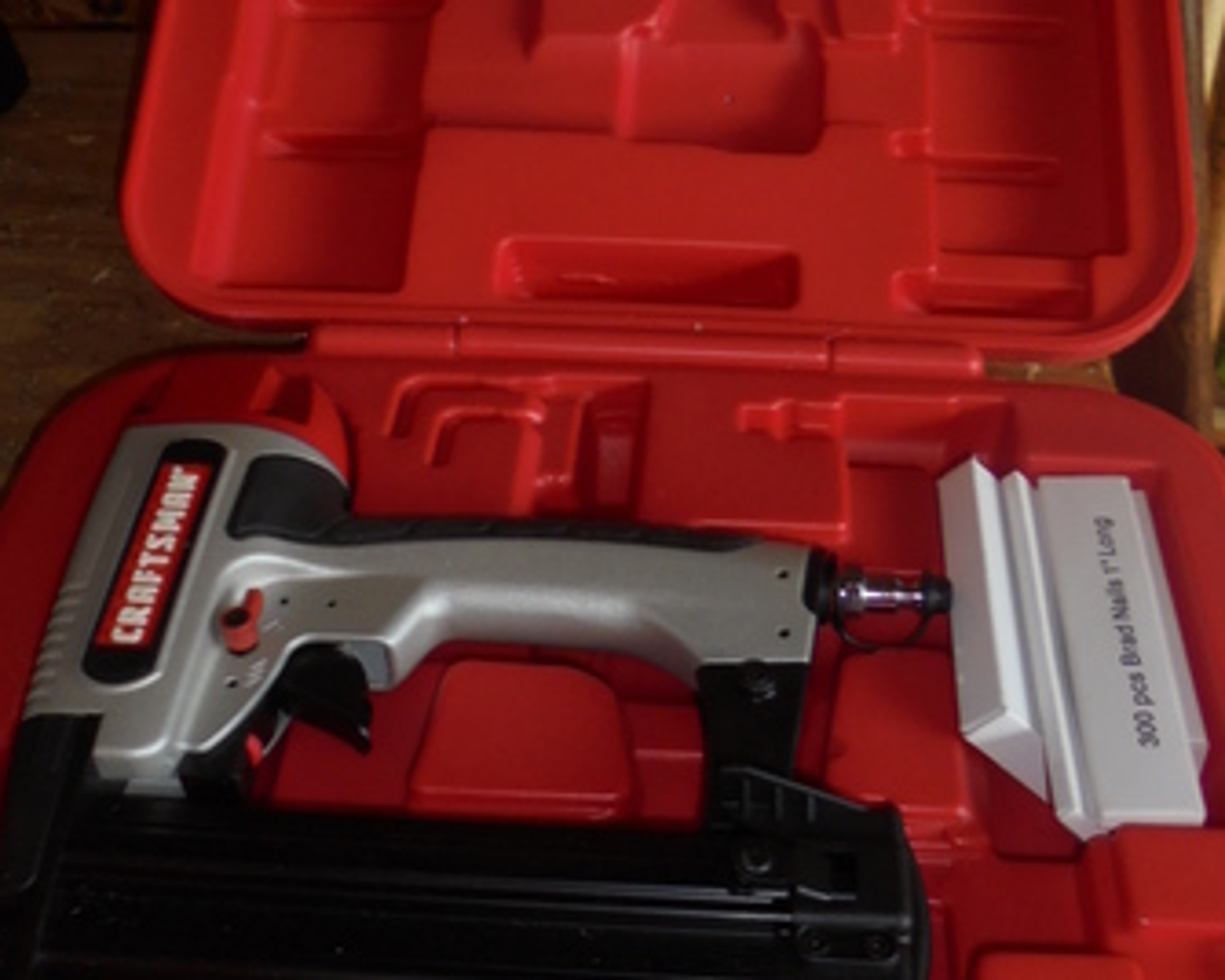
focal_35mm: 44
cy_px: 439
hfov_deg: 41.9
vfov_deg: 34.1
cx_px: 689
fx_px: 1595
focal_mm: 4.6
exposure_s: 1/30
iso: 100
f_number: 3.5
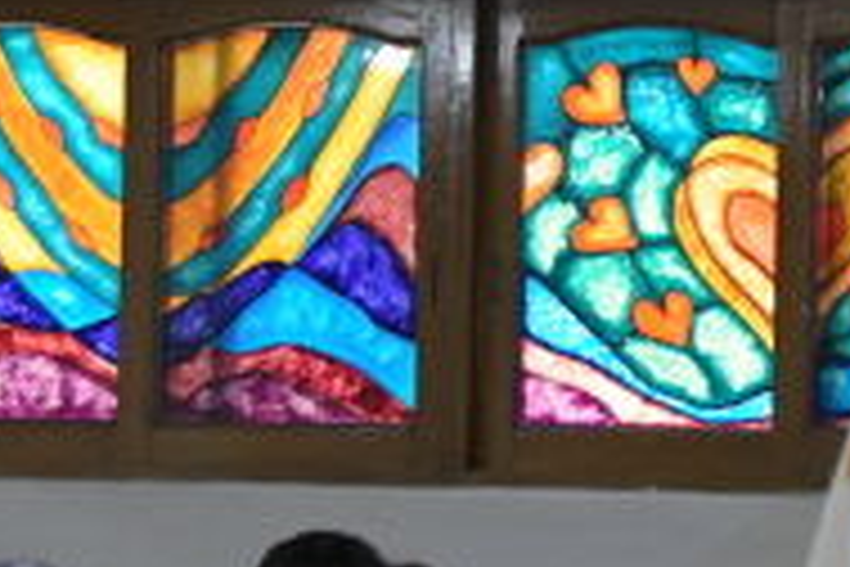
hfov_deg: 5.2
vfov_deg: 3.5
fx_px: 9231
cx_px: 1340
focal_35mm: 391
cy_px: 178
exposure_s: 1/80
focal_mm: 48
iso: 2000
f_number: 4.5
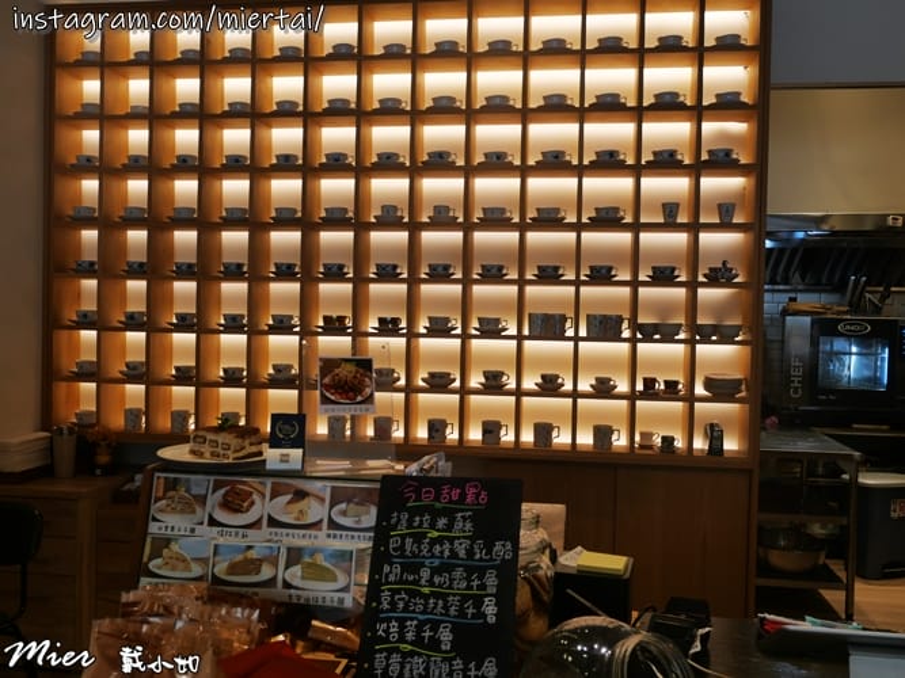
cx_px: 452
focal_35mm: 32
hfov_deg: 56.8
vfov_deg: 44.1
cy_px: 339
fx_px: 836
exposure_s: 1/100
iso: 200
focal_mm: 16
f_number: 3.9
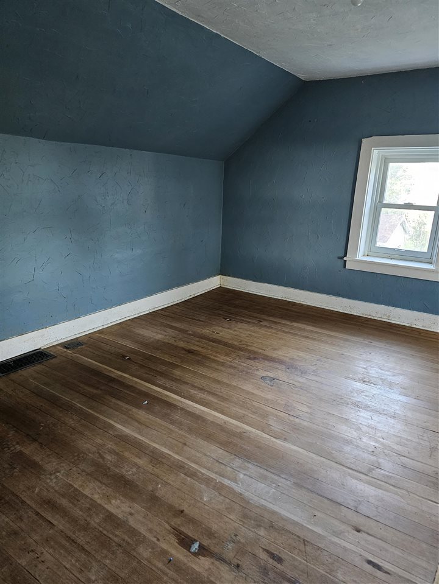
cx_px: 220
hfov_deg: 58.9
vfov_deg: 73.9
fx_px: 389
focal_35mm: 23
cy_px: 292
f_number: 1.7
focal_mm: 6.3
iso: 800
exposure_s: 1/24
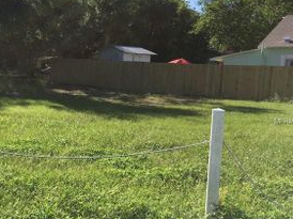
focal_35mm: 53
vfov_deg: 27.5
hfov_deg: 34.5
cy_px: 121
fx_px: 448
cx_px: 38
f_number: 2.2
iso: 25
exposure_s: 1/1479
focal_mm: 4.15
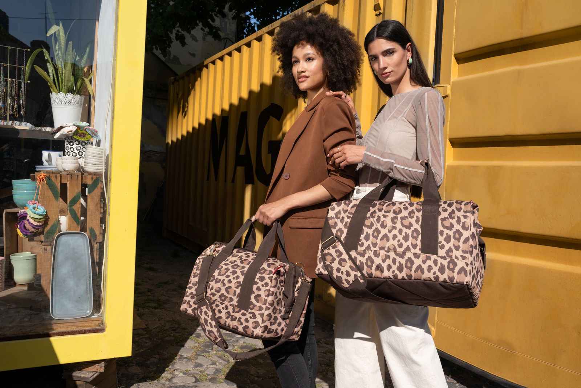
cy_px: 194
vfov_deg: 42.3
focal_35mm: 31
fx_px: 500
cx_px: 290
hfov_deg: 60.3
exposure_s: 1/500
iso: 100
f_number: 7.1
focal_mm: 31
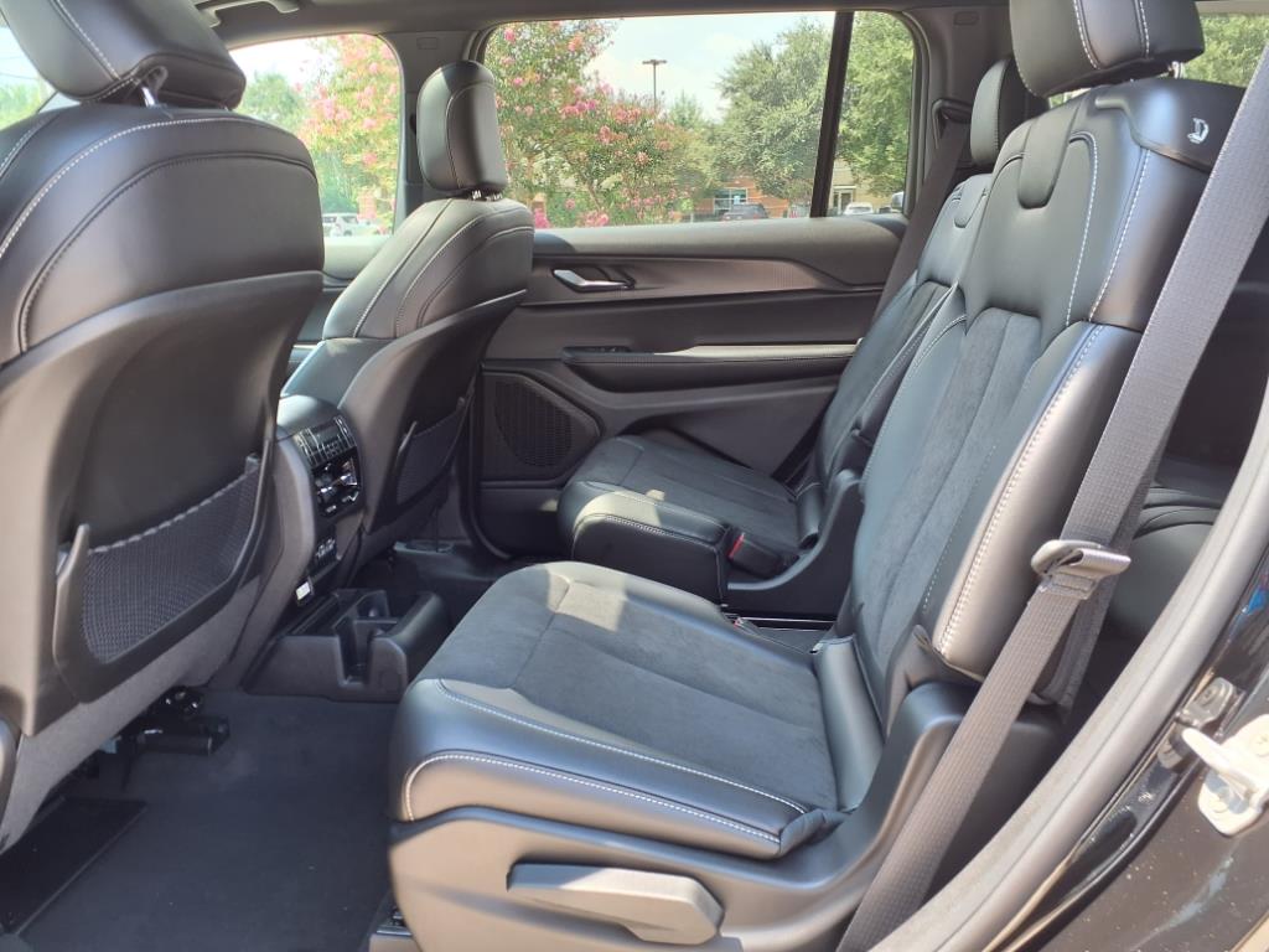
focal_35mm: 27
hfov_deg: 65.3
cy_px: 476
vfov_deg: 51.4
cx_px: 634
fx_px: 990
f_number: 1.9
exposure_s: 1/120
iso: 40
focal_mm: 3.58
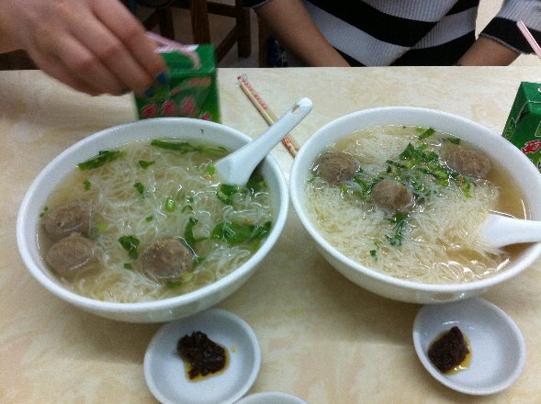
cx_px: 270
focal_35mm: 35
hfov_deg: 52.7
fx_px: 546
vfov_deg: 40.6
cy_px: 202
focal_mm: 3.85
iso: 100
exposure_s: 1/15
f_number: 2.8
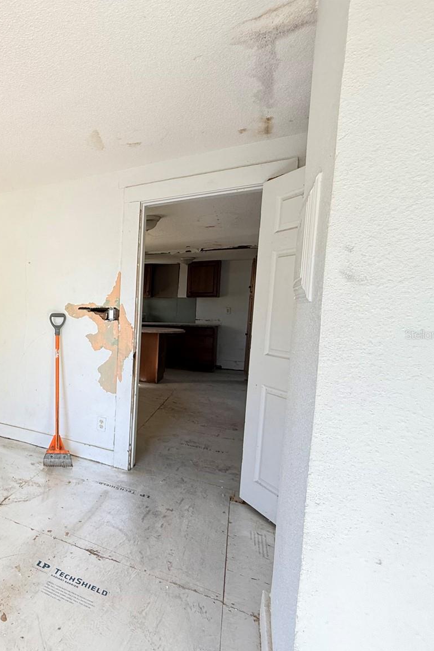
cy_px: 334
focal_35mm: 20
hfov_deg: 51.2
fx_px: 362
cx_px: 11
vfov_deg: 84.0
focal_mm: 2.22
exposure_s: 1/99
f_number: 2.2
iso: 200
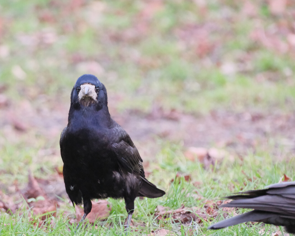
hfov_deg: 3.9
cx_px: 113
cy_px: 140
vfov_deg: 3.1
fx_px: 4374
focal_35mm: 501
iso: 12800
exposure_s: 1/640
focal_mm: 231
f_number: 5.6
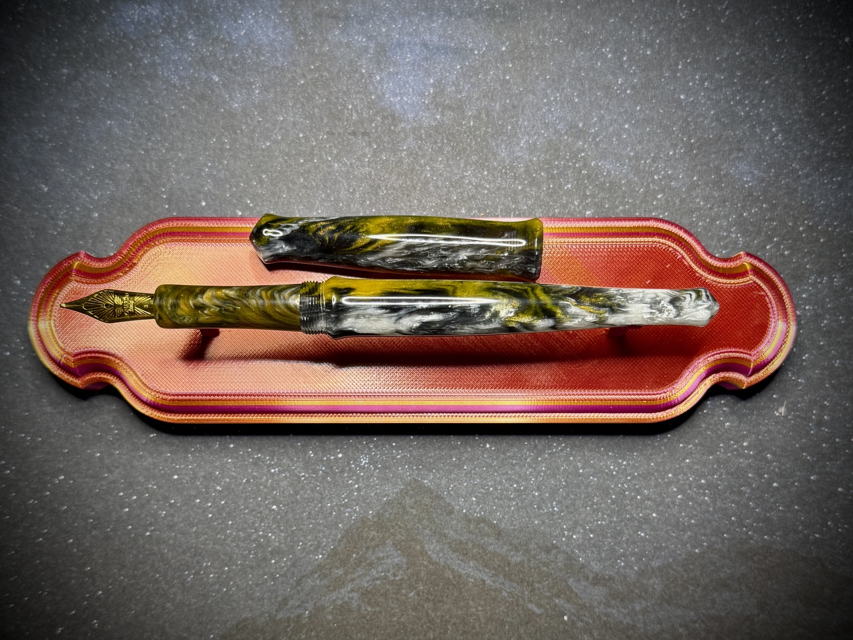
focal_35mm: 24
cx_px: 426
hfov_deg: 71.6
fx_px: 591
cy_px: 320
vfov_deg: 56.8
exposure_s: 1/118
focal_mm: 6.76
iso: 200
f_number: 1.78
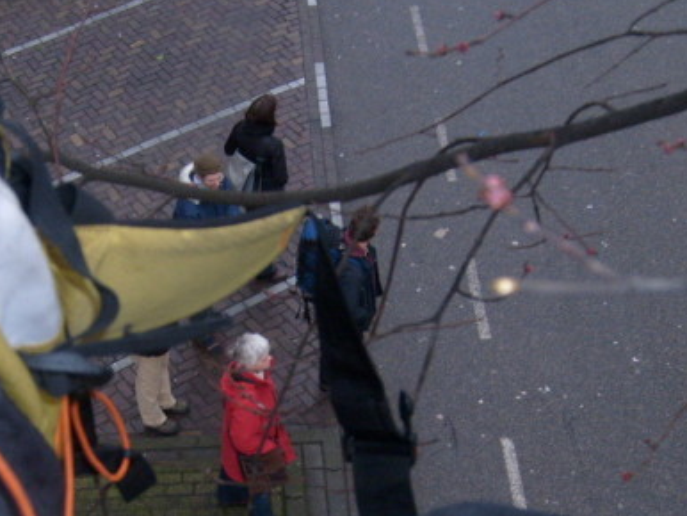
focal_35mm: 58
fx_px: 1152
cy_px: 418
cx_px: 242
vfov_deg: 24.8
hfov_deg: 33.0
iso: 100
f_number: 2.8
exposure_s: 1/45
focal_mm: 5.8
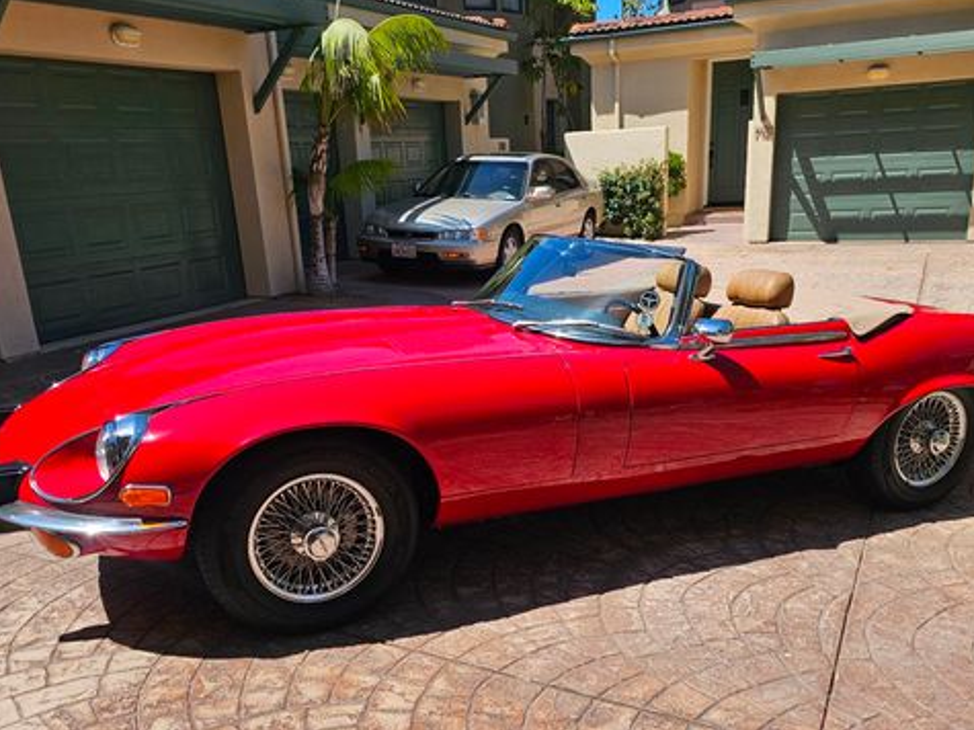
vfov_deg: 44.9
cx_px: 490
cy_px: 470
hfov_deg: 58.4
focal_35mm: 31
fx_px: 872
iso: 10
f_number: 1.7
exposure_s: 1/711
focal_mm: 6.3
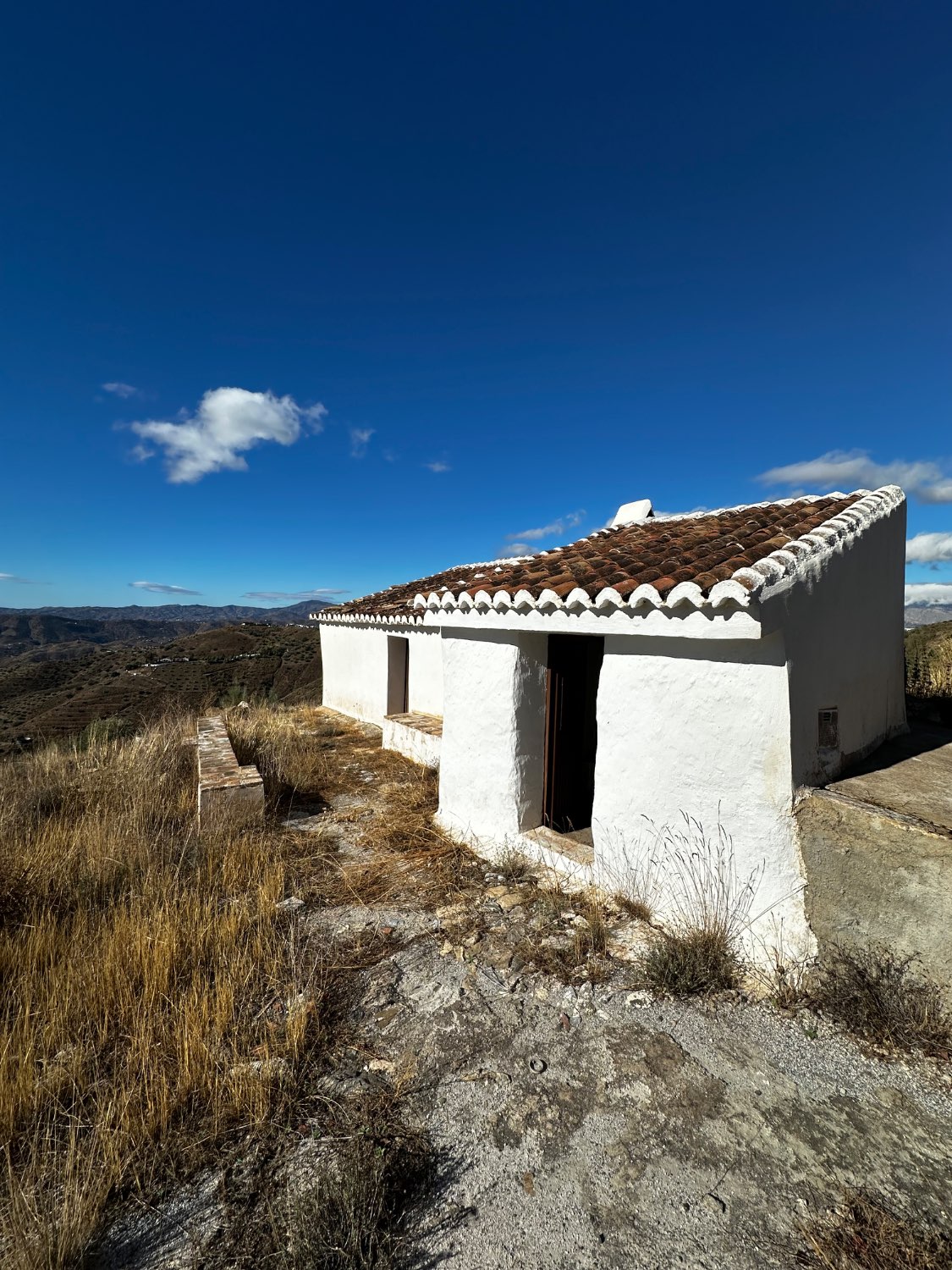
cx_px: 476
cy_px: 635
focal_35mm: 14
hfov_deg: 85.7
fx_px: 513
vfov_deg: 102.1
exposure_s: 1/6897
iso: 50
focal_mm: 2.22
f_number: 2.2
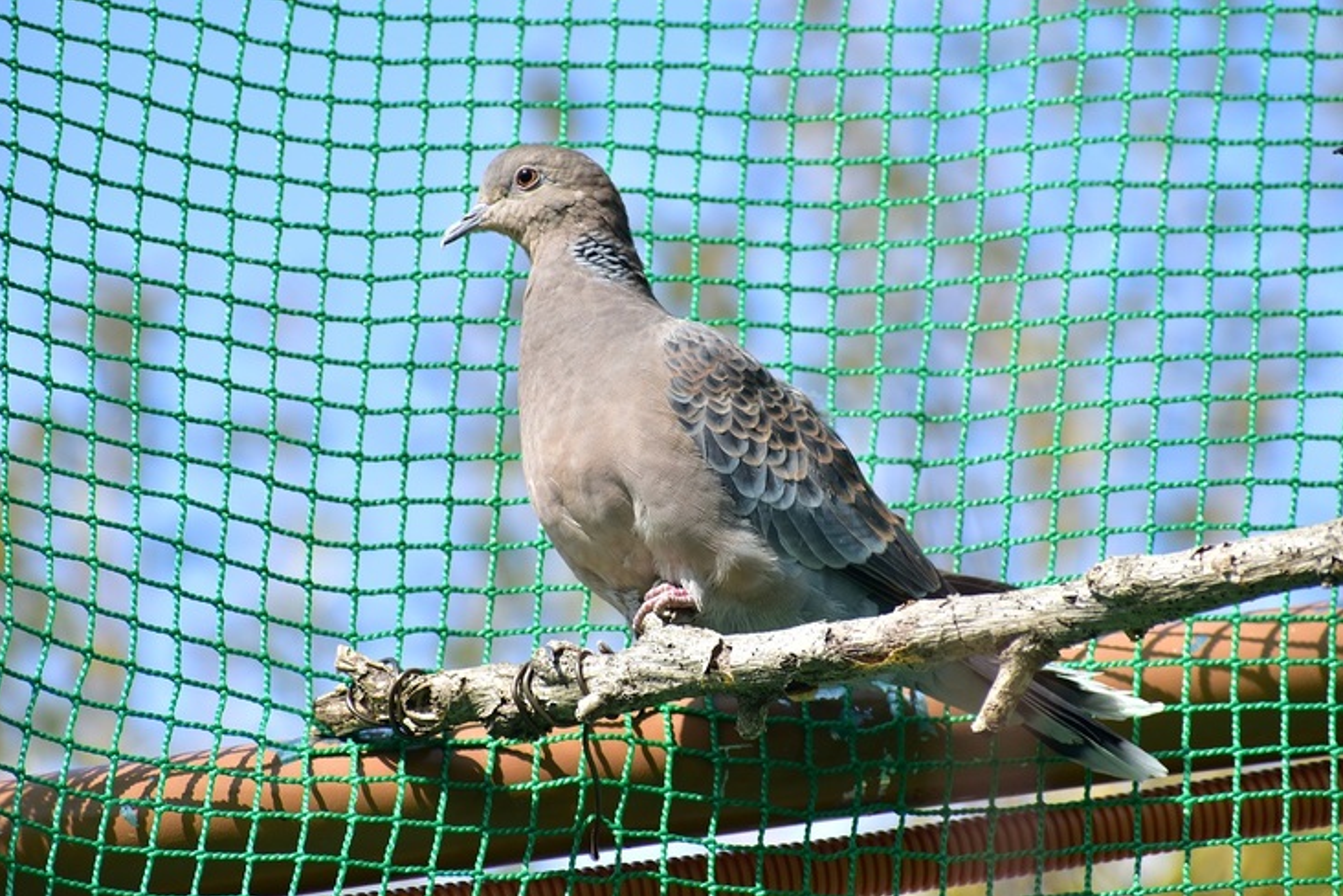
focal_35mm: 362
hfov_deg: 5.7
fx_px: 13504
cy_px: 448
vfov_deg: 3.8
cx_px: 672
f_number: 7.1
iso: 125
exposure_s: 1/200
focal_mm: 240
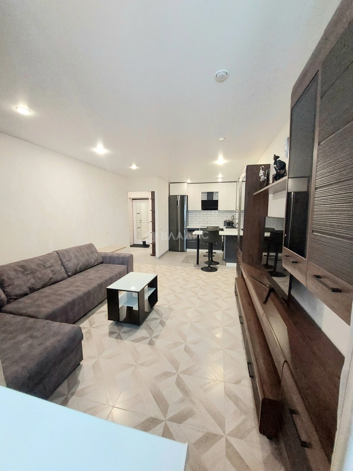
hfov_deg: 89.9
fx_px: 177
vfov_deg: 106.2
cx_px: 176
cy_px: 236
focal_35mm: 13
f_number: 2.2
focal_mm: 1.74
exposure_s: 1/33.3
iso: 400
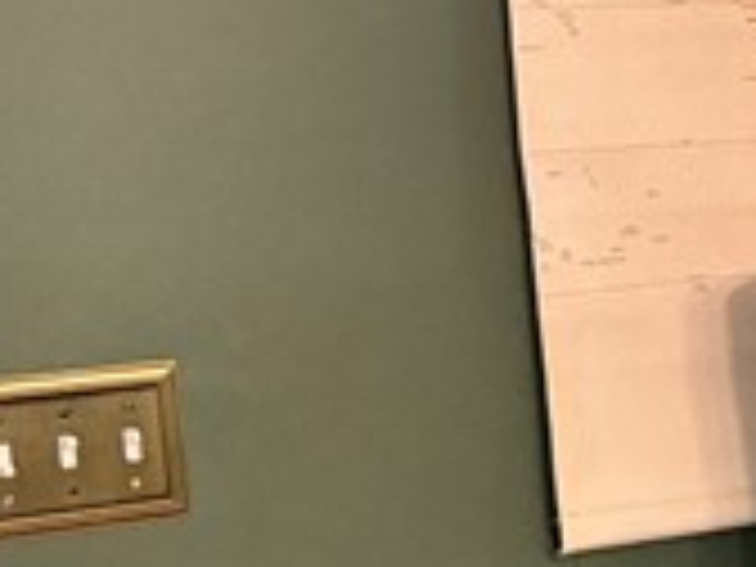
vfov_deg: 10.1
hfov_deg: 11.3
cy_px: 608
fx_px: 3189
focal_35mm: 146
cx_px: 1814
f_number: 1.78
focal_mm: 6.76
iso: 320
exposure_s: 1/60
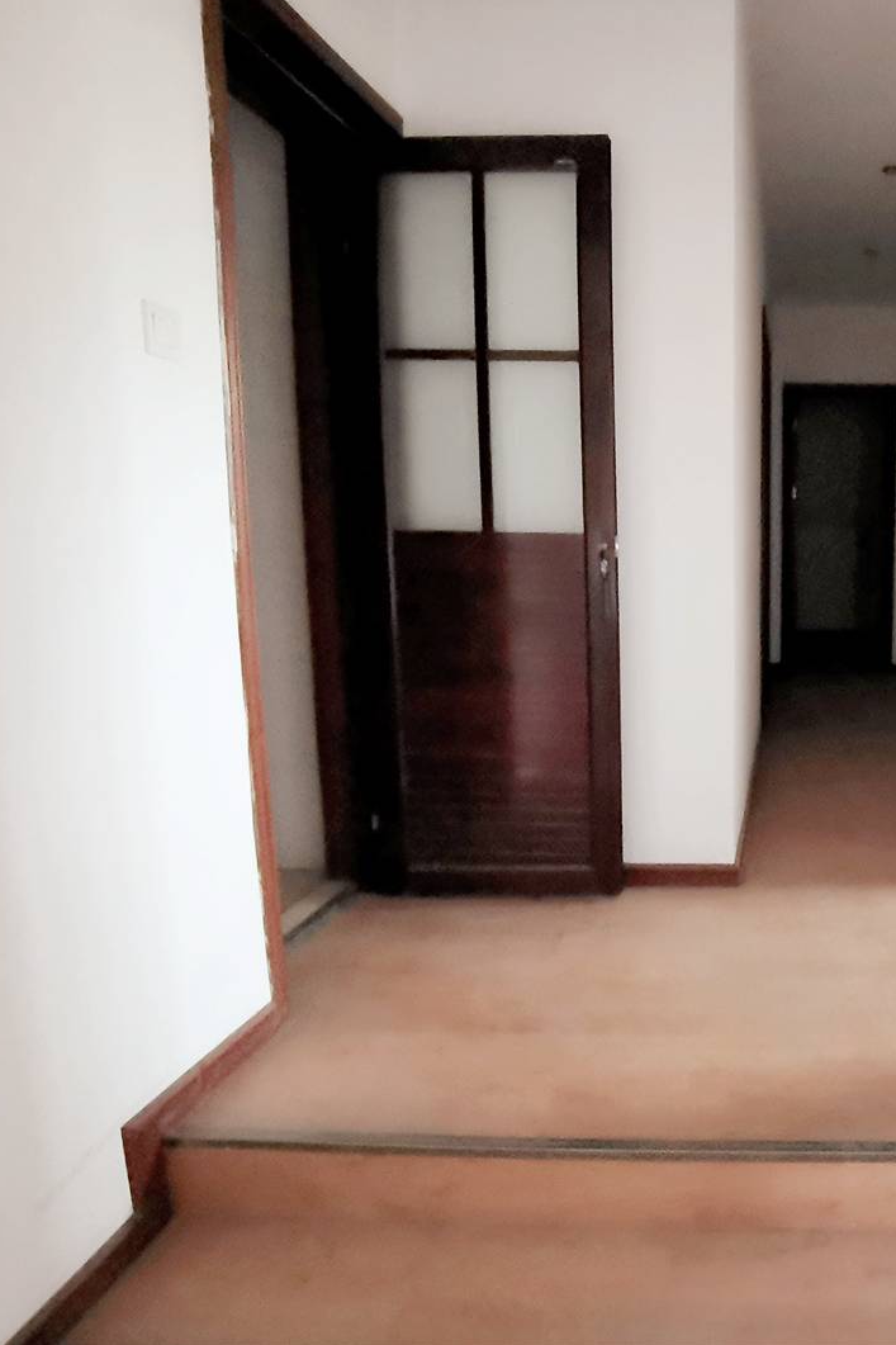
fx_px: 896
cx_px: 817
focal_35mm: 24
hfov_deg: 47.4
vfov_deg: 73.7
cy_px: 664
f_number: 2.2
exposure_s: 1/20
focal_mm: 2.26
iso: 2000
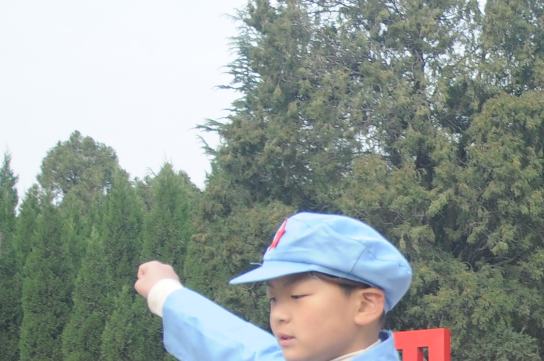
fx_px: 1721
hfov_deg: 15.0
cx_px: 1050
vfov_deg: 11.4
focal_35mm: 114
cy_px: 557
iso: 200
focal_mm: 18
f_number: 4
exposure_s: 1/400
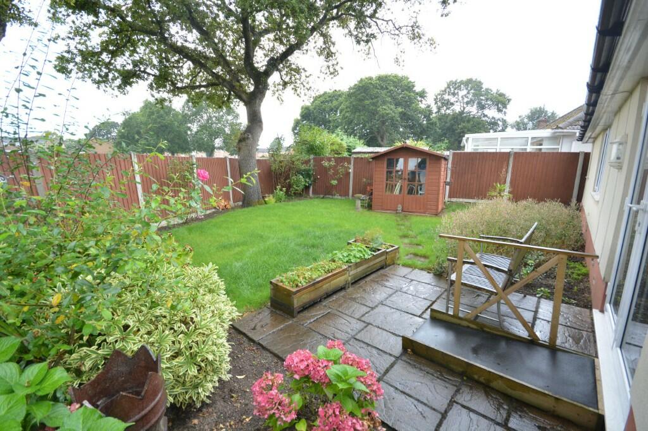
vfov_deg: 77.3
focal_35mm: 15
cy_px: 216
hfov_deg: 100.4
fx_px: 270
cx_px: 324
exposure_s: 1/80
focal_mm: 10
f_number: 8
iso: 400
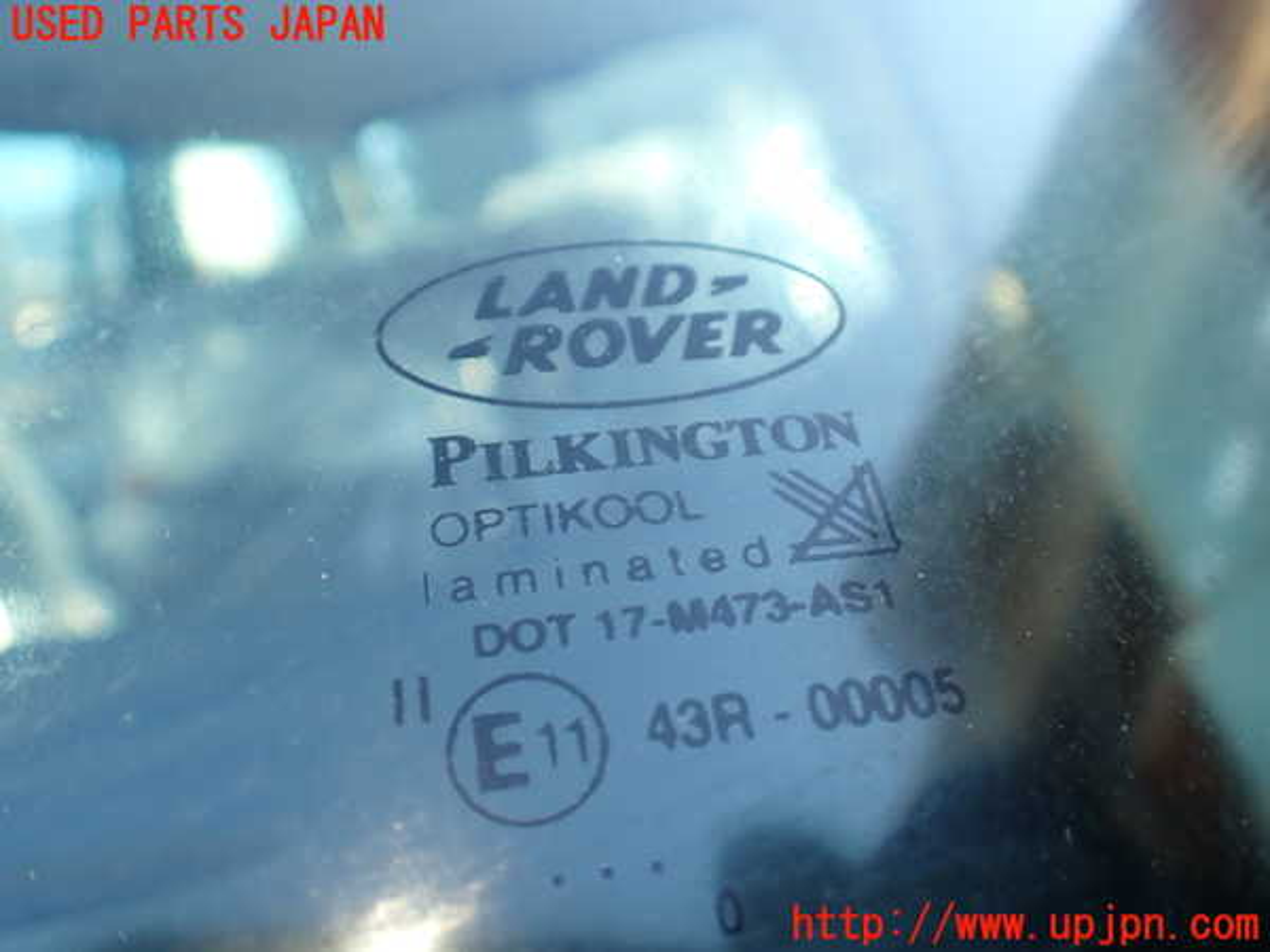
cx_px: 635
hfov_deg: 60.0
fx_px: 1101
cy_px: 476
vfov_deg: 46.8
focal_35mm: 30
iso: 100
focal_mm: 5.4
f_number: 2.3
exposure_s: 1/125
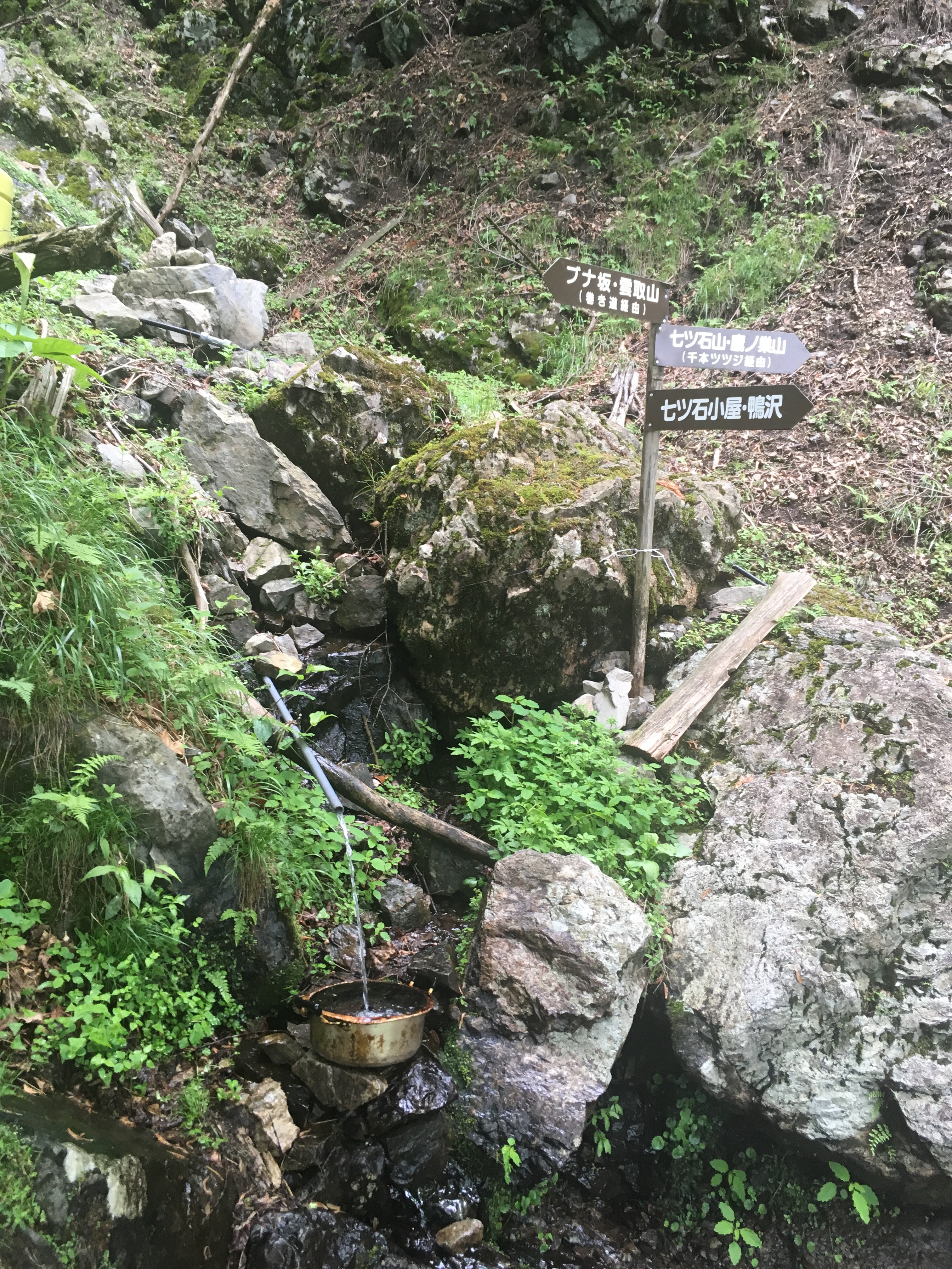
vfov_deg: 61.7
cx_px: 476
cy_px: 634
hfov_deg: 48.2
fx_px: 1063
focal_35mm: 29
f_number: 2.2
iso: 32
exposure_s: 1/30
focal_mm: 4.15
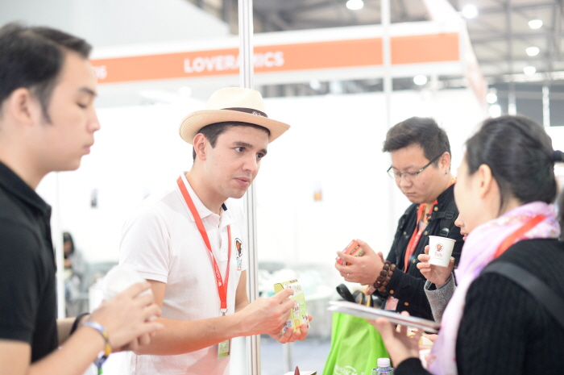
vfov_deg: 26.9
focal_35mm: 50
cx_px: 282
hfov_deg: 39.6
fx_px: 782
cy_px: 188
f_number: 2.2
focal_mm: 50
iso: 3200
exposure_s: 1/100
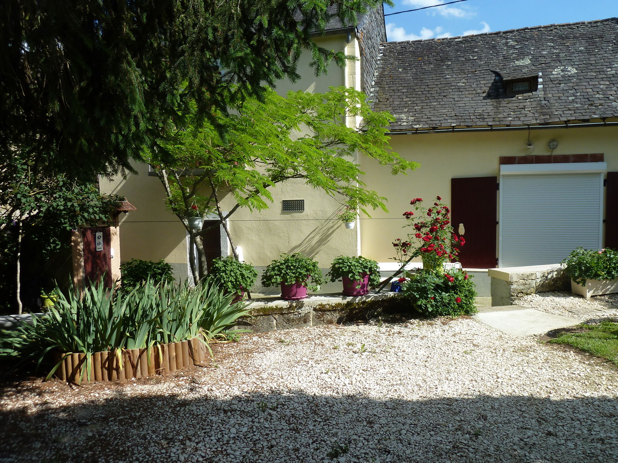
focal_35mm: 25
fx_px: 446
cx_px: 309
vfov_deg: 54.9
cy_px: 232
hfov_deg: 69.4
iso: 80
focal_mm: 4.1
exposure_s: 1/400
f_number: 4
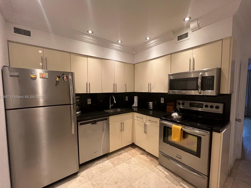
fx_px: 101
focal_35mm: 14
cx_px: 125
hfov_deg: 102.1
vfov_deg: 85.6
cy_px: 97
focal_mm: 1.57
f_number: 1.8
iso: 250
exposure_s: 1/120
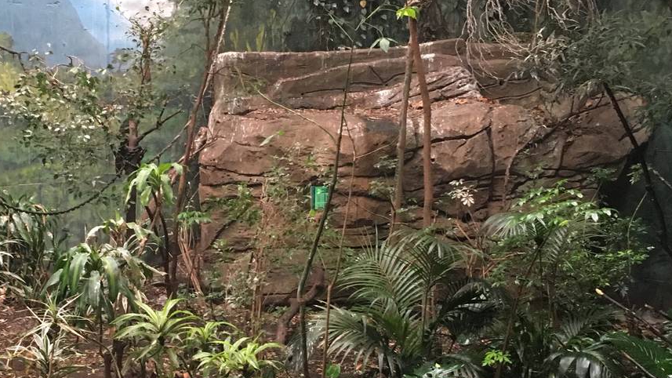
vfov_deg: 20.3
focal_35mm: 59
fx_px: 1051
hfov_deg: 35.0
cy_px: 267
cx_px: 204
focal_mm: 4.15
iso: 200
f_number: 2.2
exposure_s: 1/25
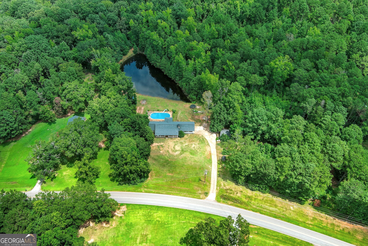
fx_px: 296
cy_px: 123
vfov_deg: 45.0
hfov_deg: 63.7
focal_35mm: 29
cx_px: 184
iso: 100
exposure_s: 1/560
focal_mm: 10.57
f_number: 2.8
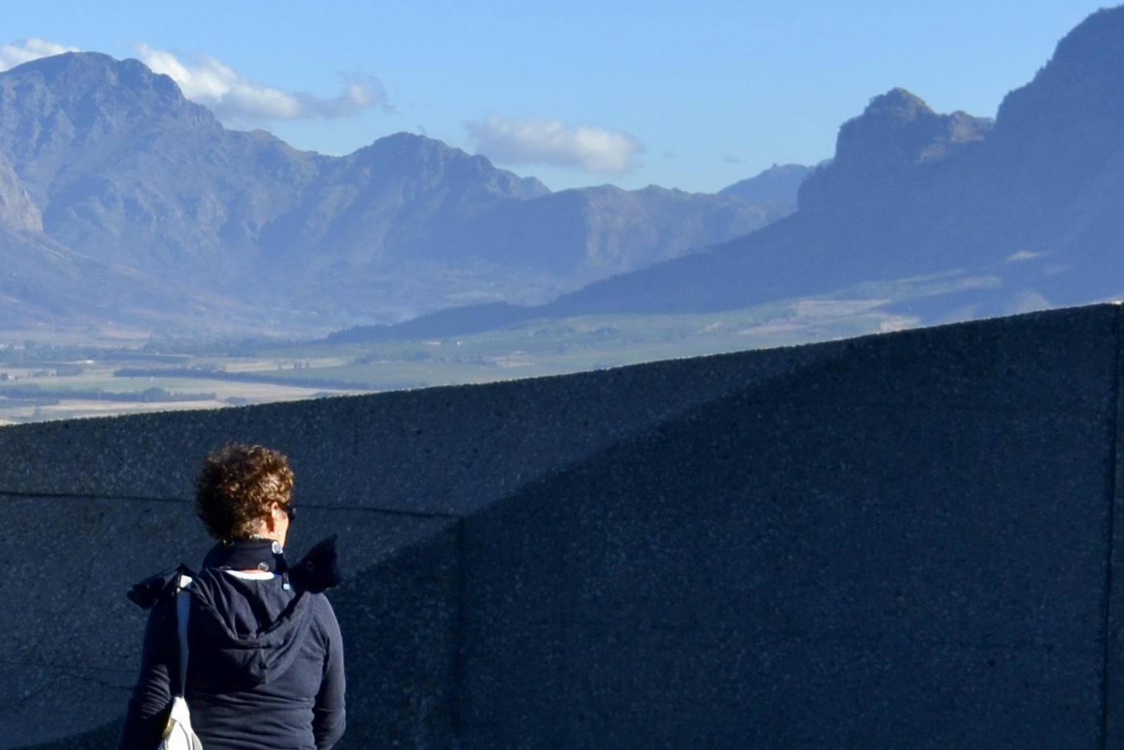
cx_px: -654
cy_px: 269
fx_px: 4996
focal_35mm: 160
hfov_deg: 12.1
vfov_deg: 8.6
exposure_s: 1/250
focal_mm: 32
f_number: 8
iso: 100
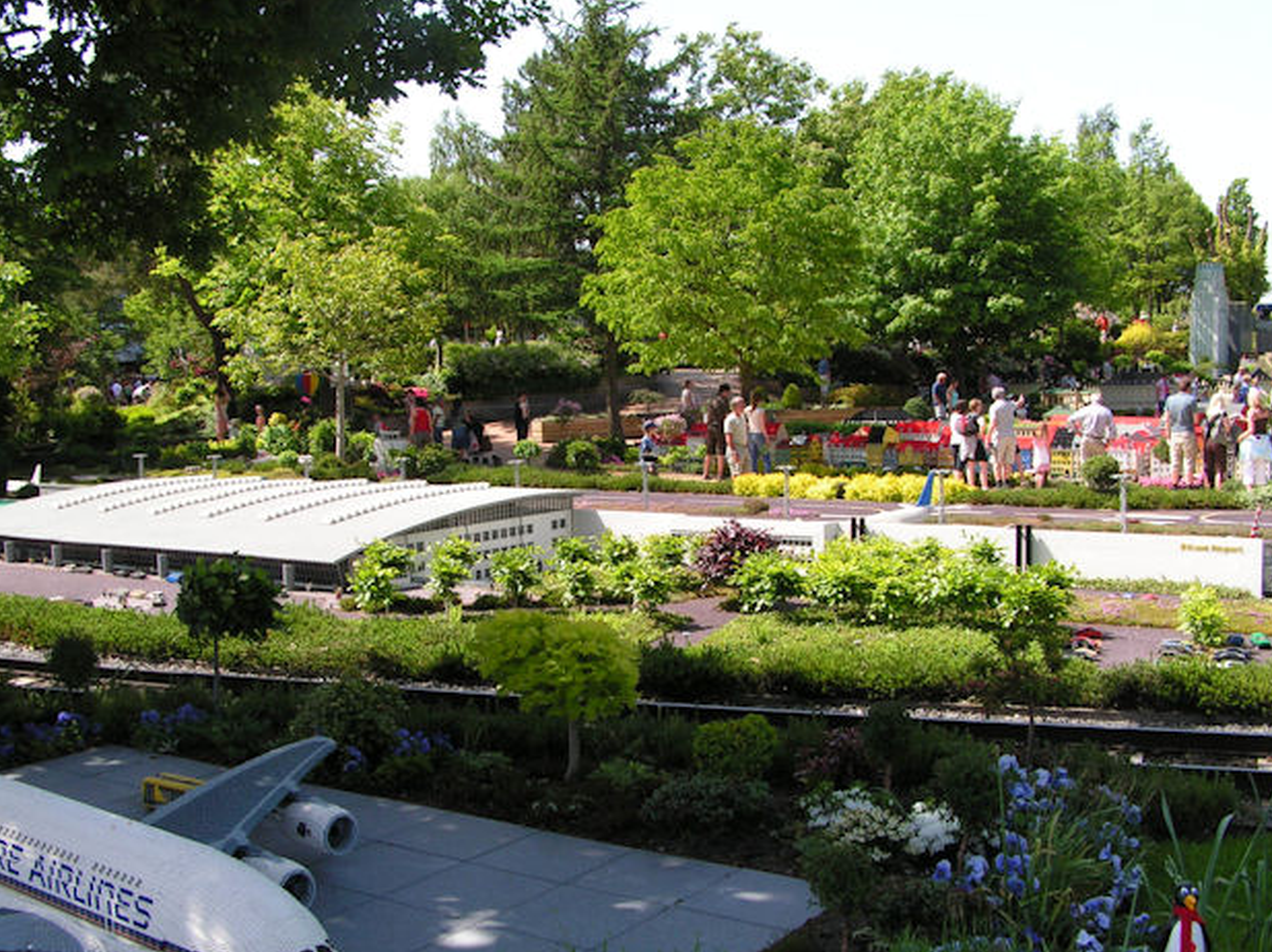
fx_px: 1542
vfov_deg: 34.3
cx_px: 635
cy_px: 491
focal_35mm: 42
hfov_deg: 44.8
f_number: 5.6
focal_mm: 6.3
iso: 50
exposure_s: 1/125
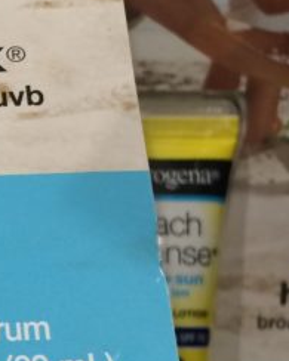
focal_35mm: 119
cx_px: -209
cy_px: 260
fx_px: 1273
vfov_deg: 16.1
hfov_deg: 12.0
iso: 50
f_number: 2.2
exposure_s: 1/30
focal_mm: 4.15
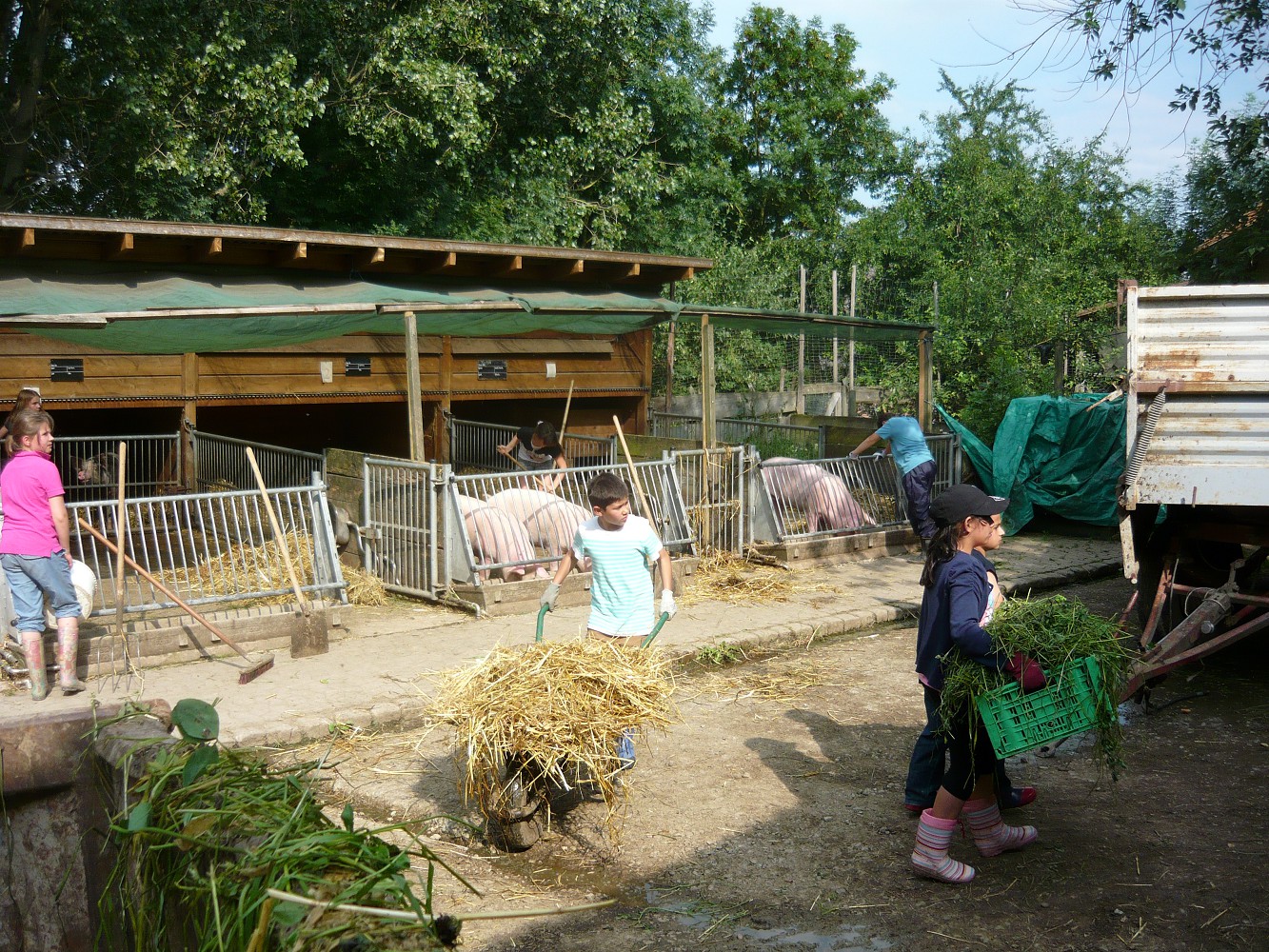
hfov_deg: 55.3
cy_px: 476
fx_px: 1210
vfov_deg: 43.0
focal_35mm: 33
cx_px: 634
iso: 100
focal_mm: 5.5
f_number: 2.8
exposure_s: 1/640
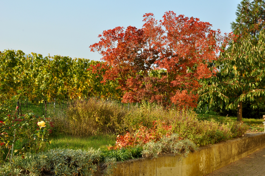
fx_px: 496
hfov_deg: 29.9
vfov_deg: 20.1
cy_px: 88
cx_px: 132
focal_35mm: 68
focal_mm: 45
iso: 250
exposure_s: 1/60
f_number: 16
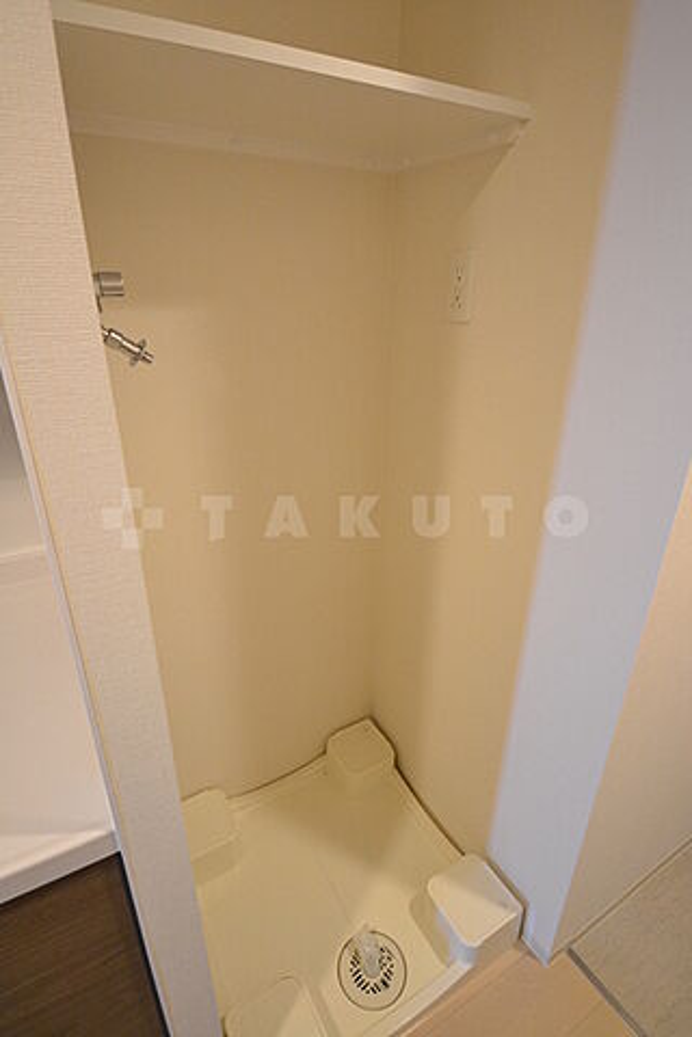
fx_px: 497
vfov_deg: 92.4
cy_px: 518
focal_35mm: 17
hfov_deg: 69.7
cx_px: 346
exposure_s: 1/30
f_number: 4.8
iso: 2500
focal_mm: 11.5
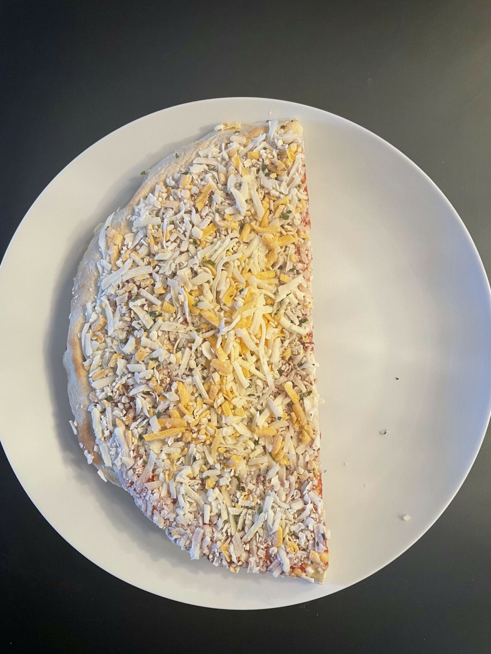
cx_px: 246
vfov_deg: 67.3
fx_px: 492
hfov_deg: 53.1
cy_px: 327
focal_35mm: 26
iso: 250
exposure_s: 1/60
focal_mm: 4.2
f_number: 1.6
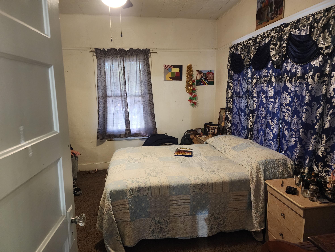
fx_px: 223
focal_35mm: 23
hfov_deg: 73.9
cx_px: 168
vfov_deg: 58.9
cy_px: 126
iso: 500
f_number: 1.8
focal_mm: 6.4
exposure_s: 1/30
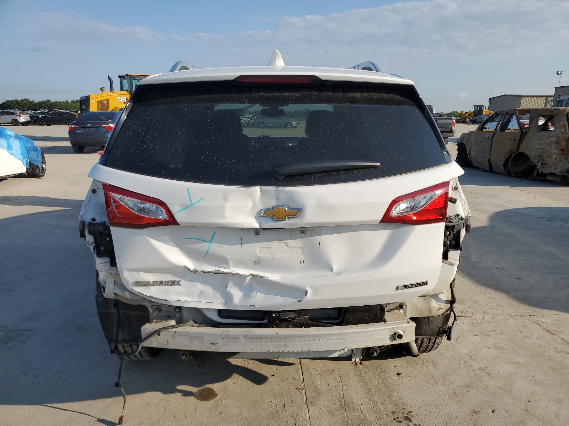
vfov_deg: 53.1
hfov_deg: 67.3
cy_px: 213
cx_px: 284
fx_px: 427
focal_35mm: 26
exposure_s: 1/3333
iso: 50
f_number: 1.5
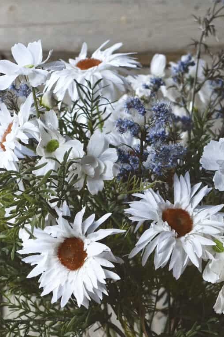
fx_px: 1485
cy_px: 300
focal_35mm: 159
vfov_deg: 12.8
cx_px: 168
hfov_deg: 8.6
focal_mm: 50
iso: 1250
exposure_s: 1/1500
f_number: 3.3
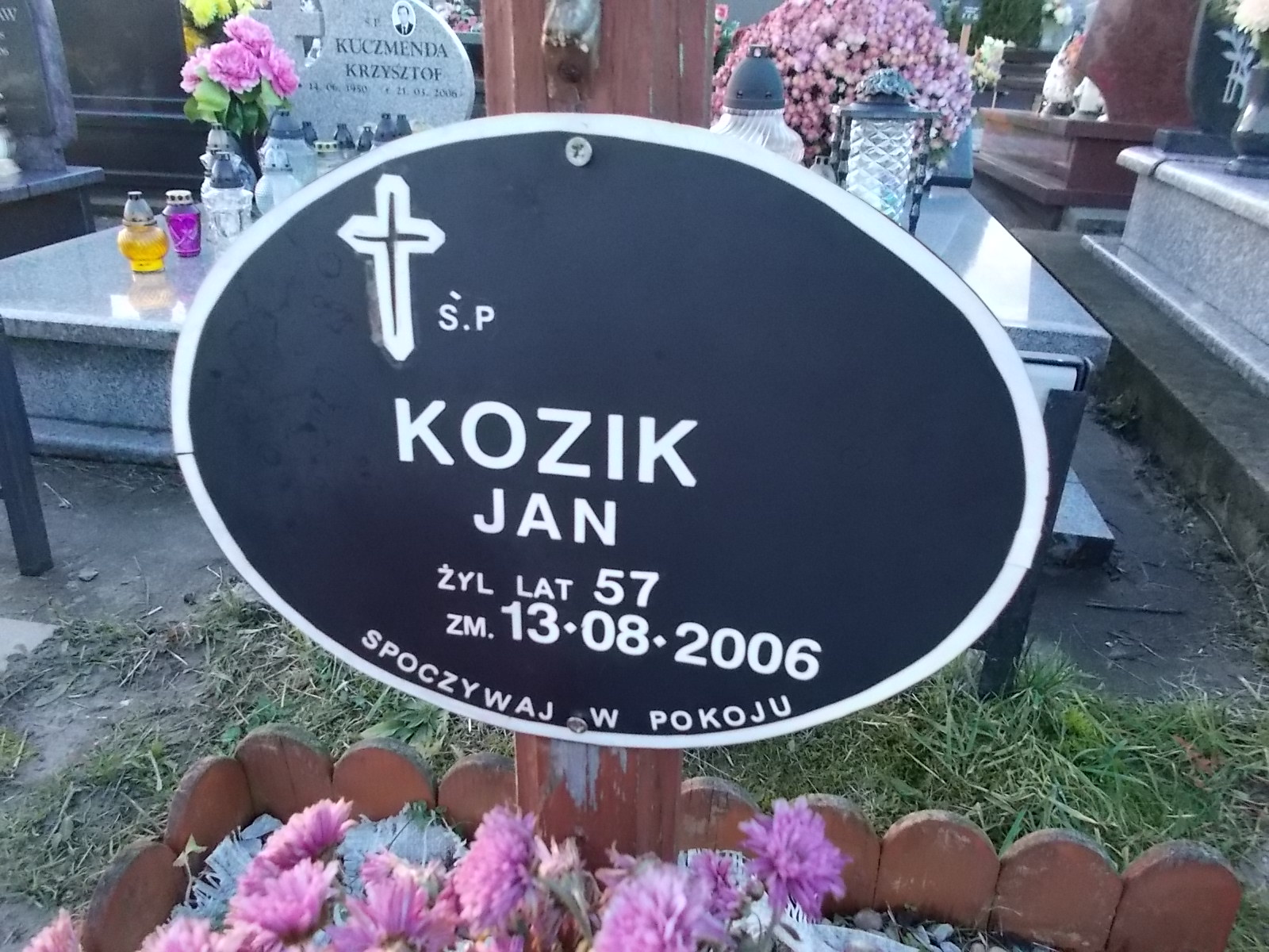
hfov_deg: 67.3
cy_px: 476
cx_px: 634
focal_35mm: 26
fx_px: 953
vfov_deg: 53.1
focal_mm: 4.6
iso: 400
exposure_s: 1/160
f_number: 3.2
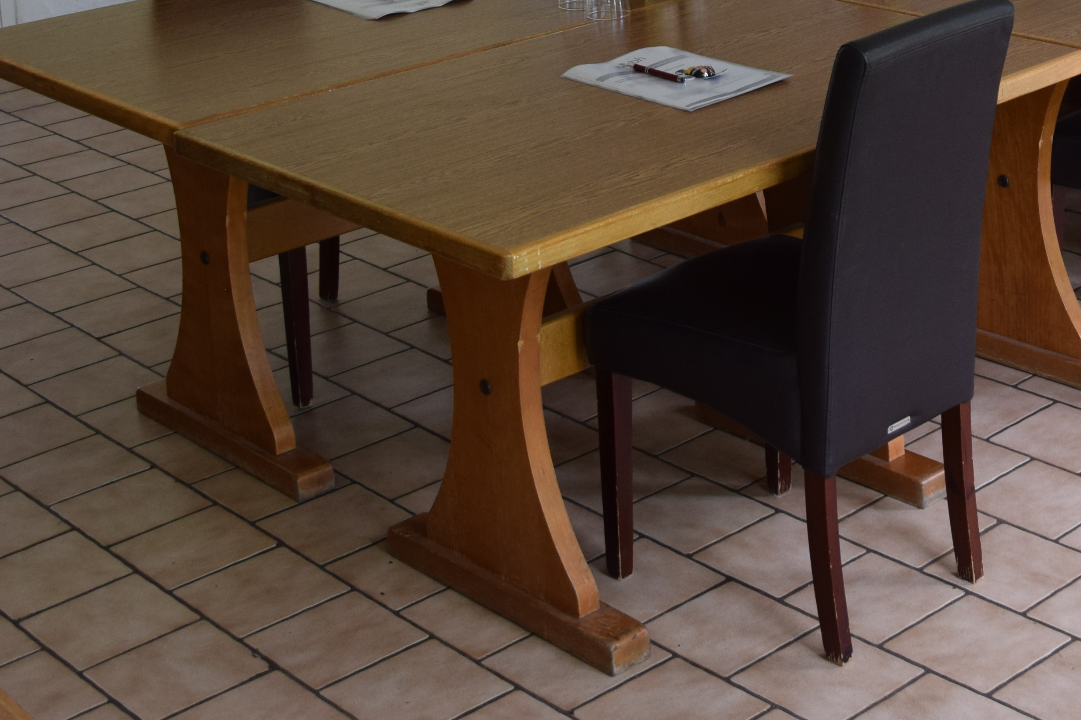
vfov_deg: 19.4
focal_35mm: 66
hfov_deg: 29.6
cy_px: -145
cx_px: 916
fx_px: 1981
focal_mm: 18
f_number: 5
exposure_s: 1/100
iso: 400
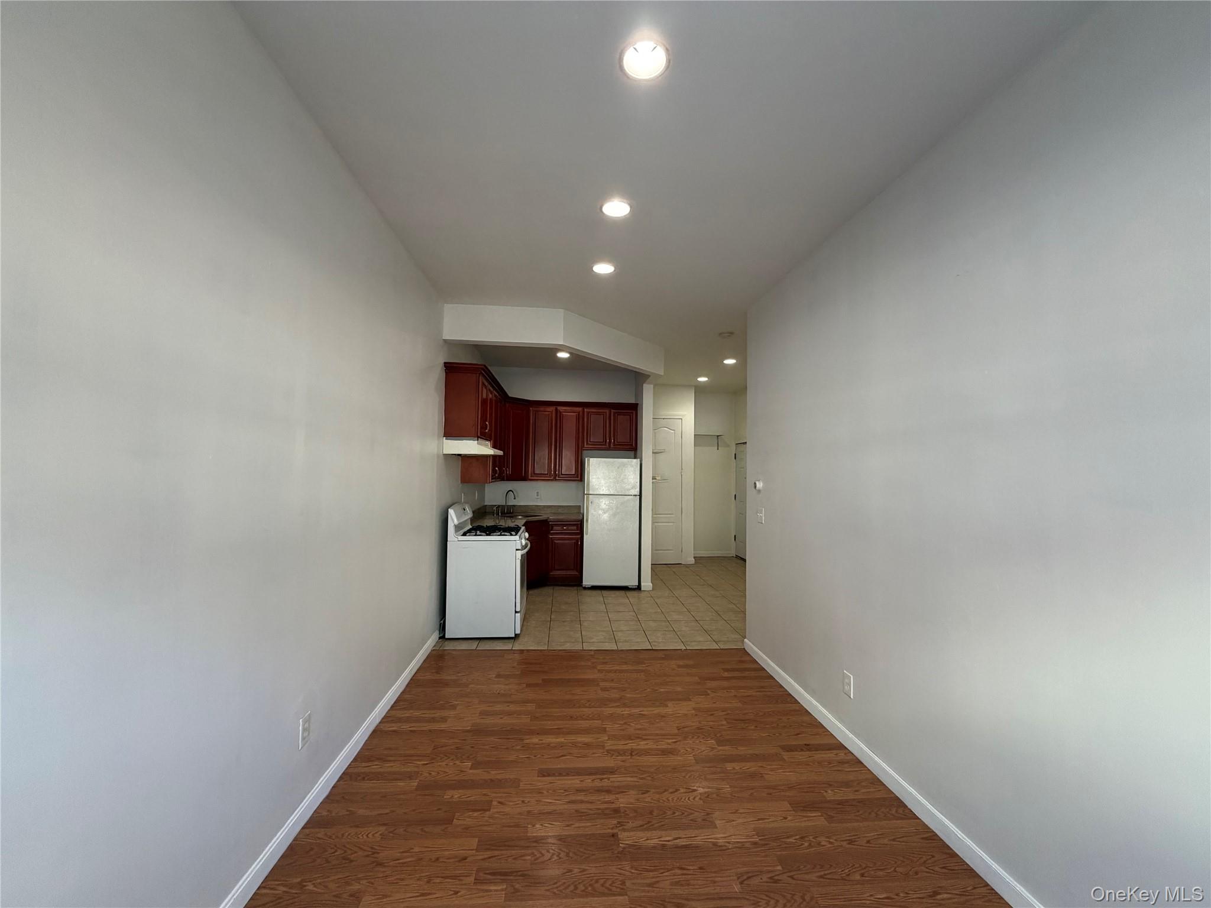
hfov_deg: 102.1
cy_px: 454
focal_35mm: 14
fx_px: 490
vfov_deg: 85.7
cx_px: 606
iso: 320
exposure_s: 1/120
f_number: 2.2
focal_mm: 2.22
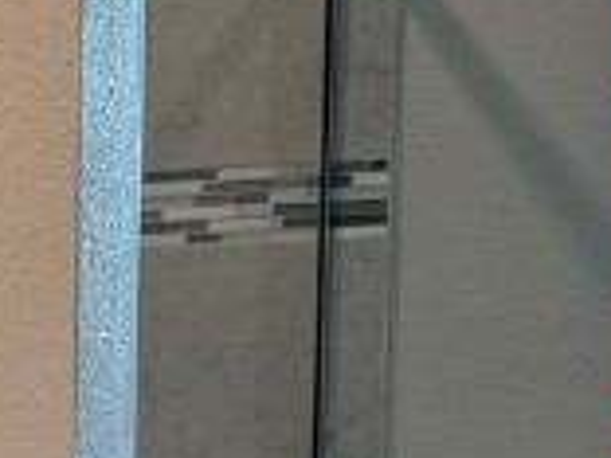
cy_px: 634
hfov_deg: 11.9
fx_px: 2789
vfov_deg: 9.2
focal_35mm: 158
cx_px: -341
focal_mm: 6.76
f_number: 1.78
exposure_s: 1/120
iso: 125
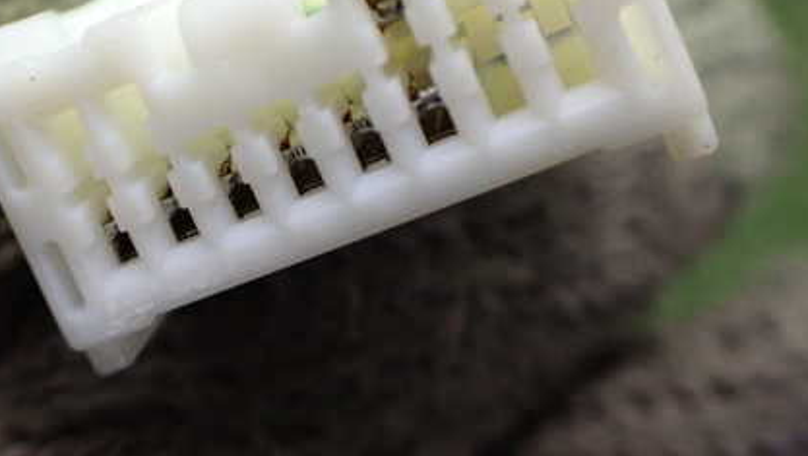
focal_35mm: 47
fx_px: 1007
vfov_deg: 25.1
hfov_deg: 43.4
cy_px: 101
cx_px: 314
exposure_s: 1/40
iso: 800
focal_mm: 5.4
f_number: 2.3
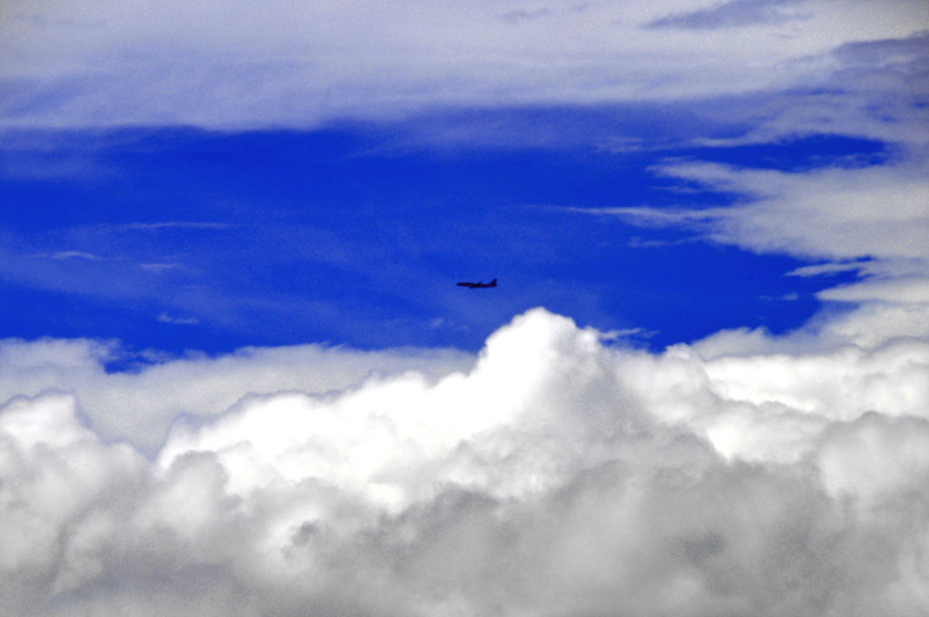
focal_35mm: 300
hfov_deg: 6.9
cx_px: 464
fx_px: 7732
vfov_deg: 4.6
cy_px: 308
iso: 200
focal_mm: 200
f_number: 13
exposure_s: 1/800
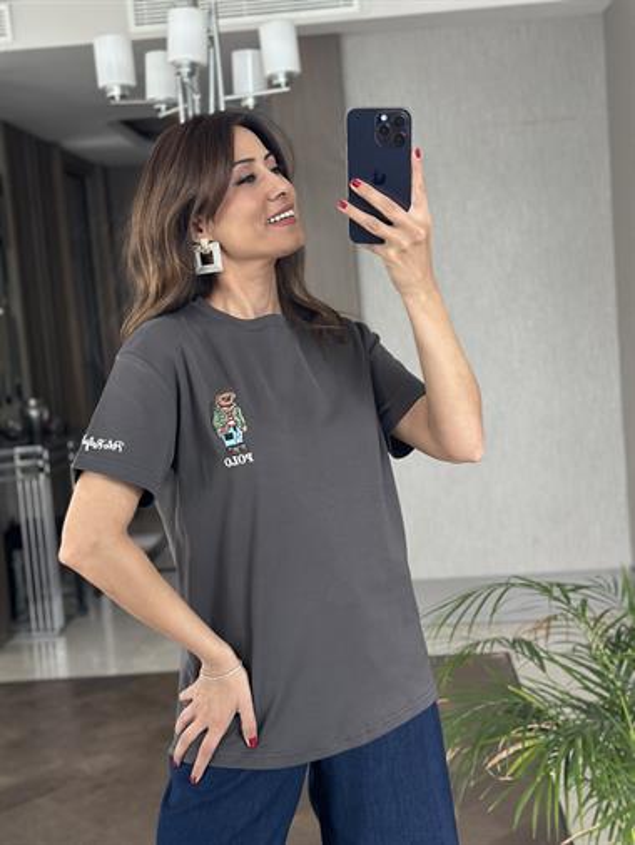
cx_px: 318
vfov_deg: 39.6
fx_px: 1173
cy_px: 422
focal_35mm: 48
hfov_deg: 30.3
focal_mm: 6.86
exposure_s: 1/60
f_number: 1.78
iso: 320
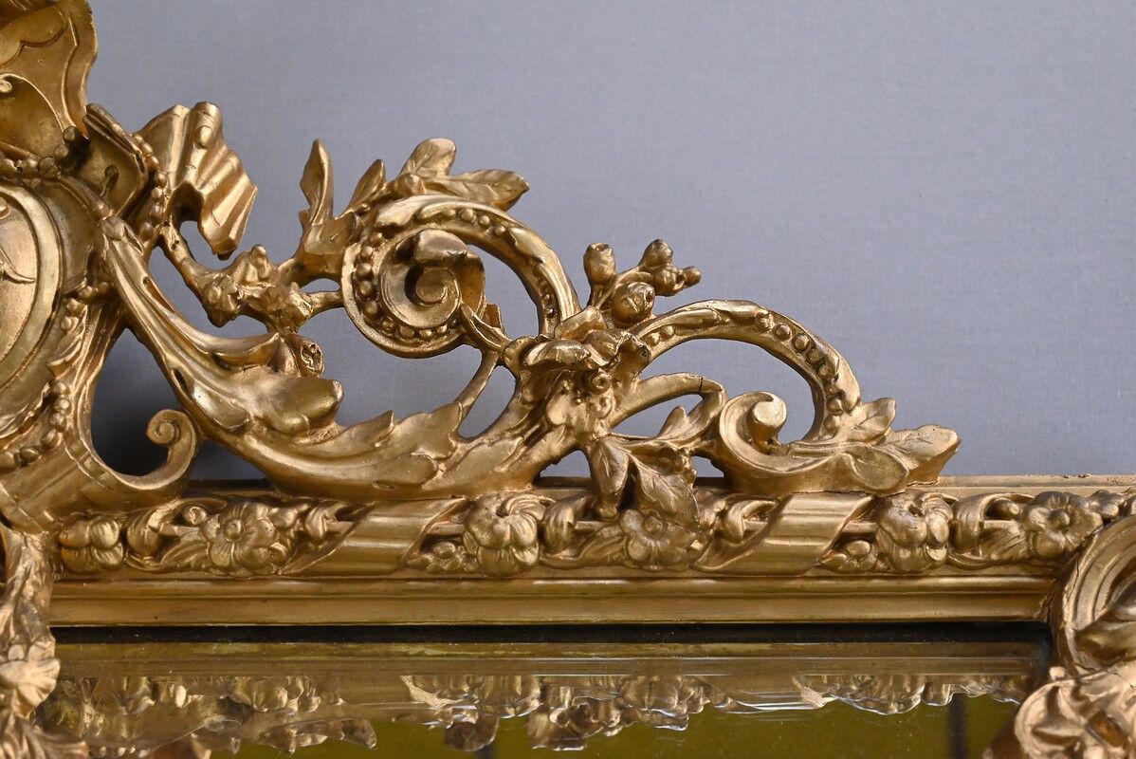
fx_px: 1294
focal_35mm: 41
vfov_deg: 32.7
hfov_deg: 47.4
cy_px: 380
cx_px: 568
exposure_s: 1/320
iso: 5000
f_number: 7.1
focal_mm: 41
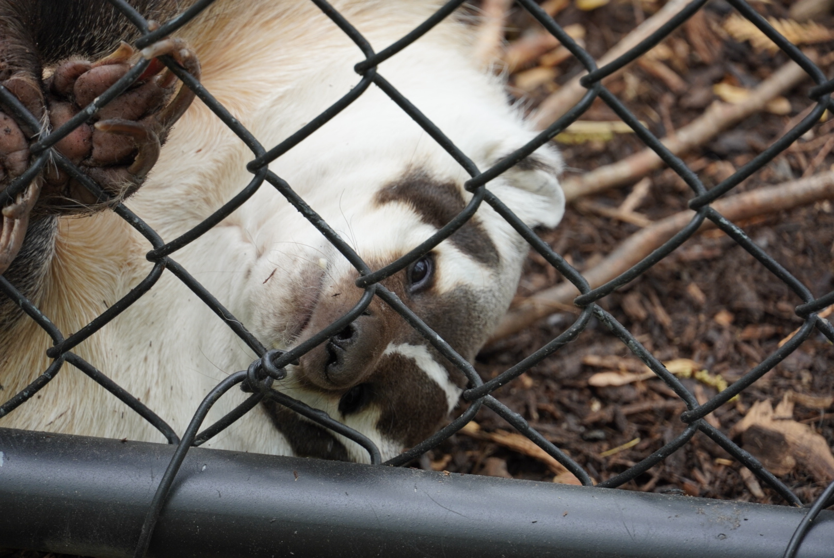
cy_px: 279
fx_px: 4694
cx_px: 417
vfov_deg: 6.8
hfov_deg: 10.2
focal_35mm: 202
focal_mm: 135
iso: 320
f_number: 5.6
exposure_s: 1/250
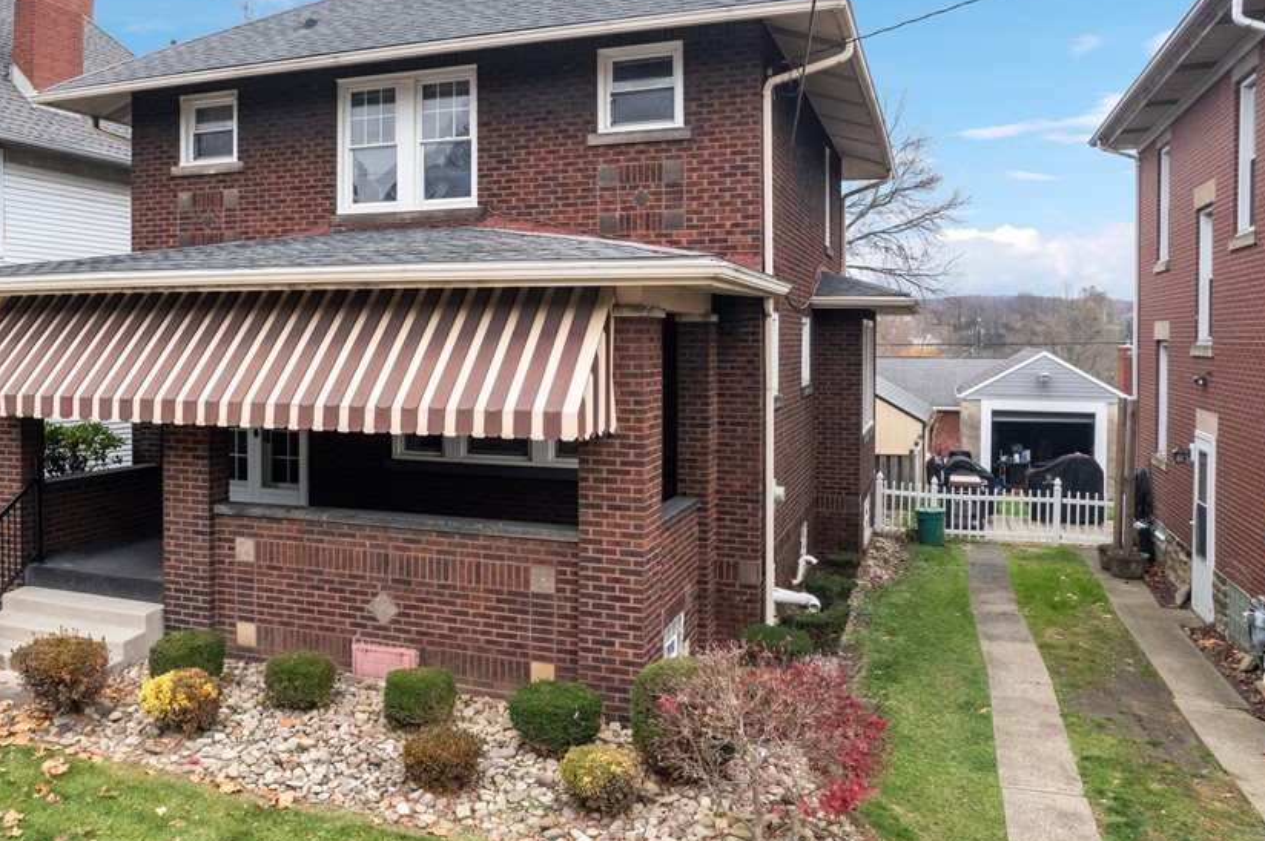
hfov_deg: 62.8
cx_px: 476
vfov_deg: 44.7
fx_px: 1018
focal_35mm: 29
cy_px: 335
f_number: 2.8
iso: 100
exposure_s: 1/500
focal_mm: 8.38
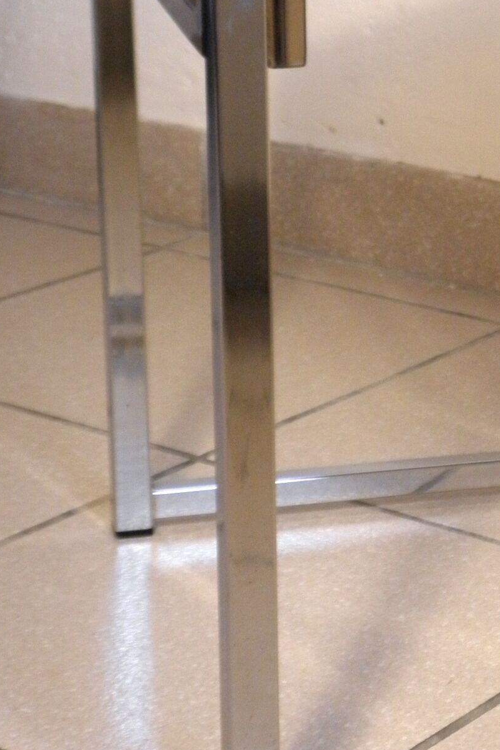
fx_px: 2291
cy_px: 234
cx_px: 558
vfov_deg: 18.5
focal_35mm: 110
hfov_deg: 12.2
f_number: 4
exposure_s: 1/25
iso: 200
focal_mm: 9.1
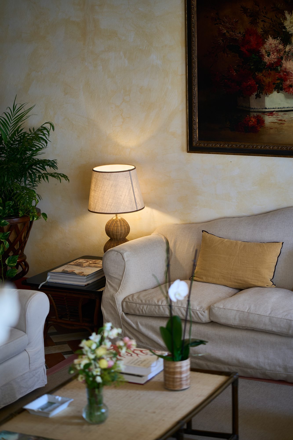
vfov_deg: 23.9
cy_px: 220
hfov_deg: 16.1
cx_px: 146
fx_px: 1038
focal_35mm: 85
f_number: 1.8
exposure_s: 1/125
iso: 100
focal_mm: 85
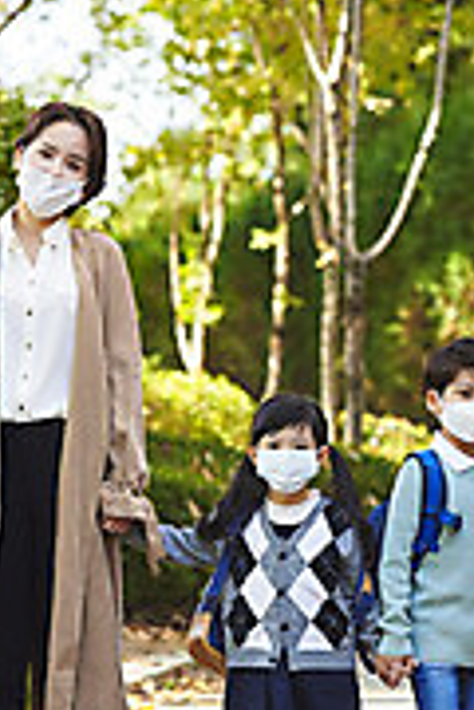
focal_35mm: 258
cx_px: 369
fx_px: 5095
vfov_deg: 8.0
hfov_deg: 5.3
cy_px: 252
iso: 500
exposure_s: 1/400
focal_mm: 116
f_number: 4.5
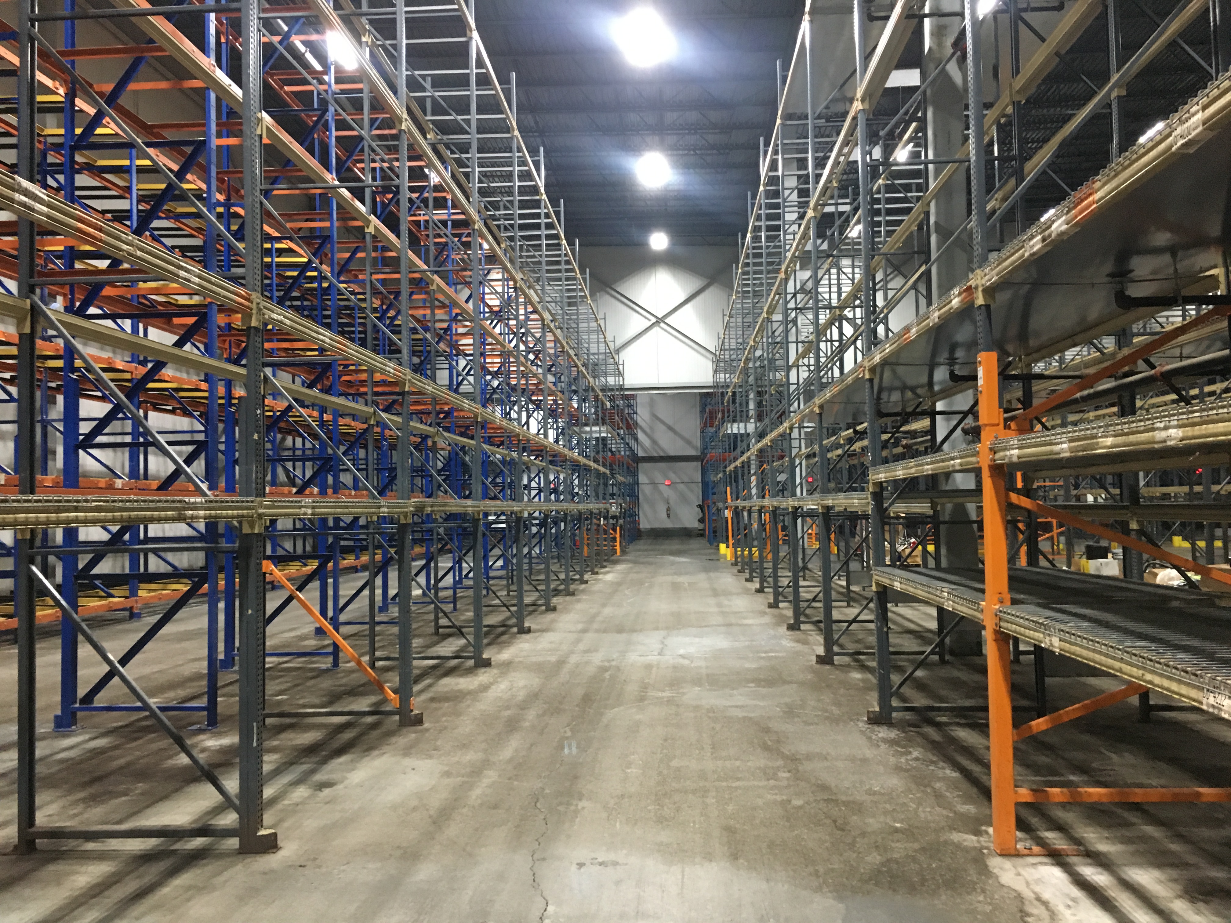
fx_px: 1031
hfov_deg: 61.7
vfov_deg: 48.2
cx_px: 616
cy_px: 462
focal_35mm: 29
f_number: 2.2
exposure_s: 1/15
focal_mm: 4.15
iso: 200
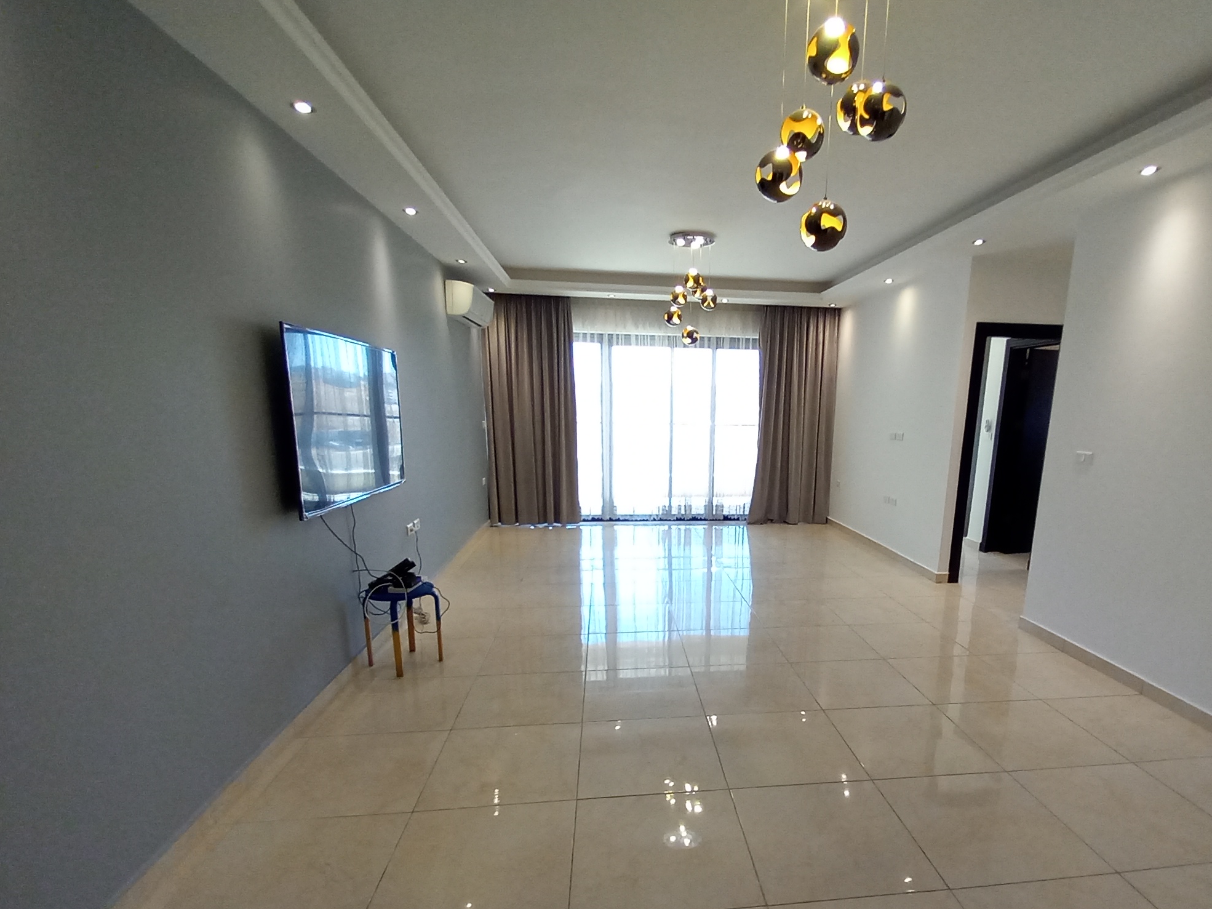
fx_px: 595
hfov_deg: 90.4
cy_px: 557
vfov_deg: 73.7
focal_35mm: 17
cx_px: 693
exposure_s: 1/50
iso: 64
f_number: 2.2
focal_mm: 1.13
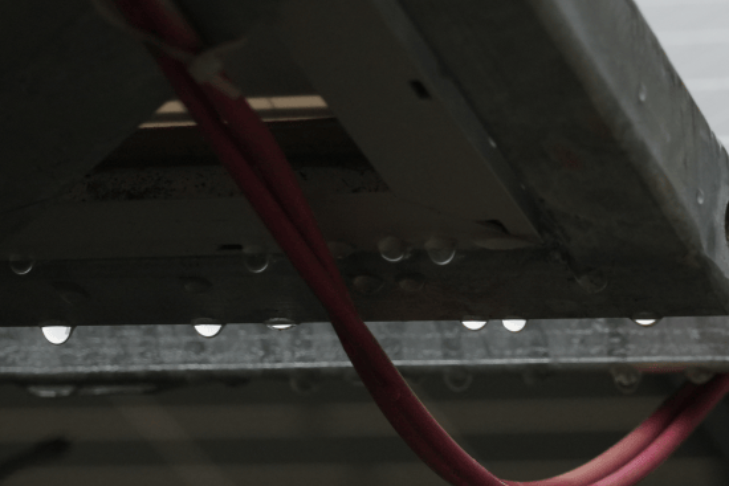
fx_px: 5205
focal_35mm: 257
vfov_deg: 5.3
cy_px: 314
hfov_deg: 8.0
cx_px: 502
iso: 1600
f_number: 8
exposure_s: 1/200
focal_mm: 105
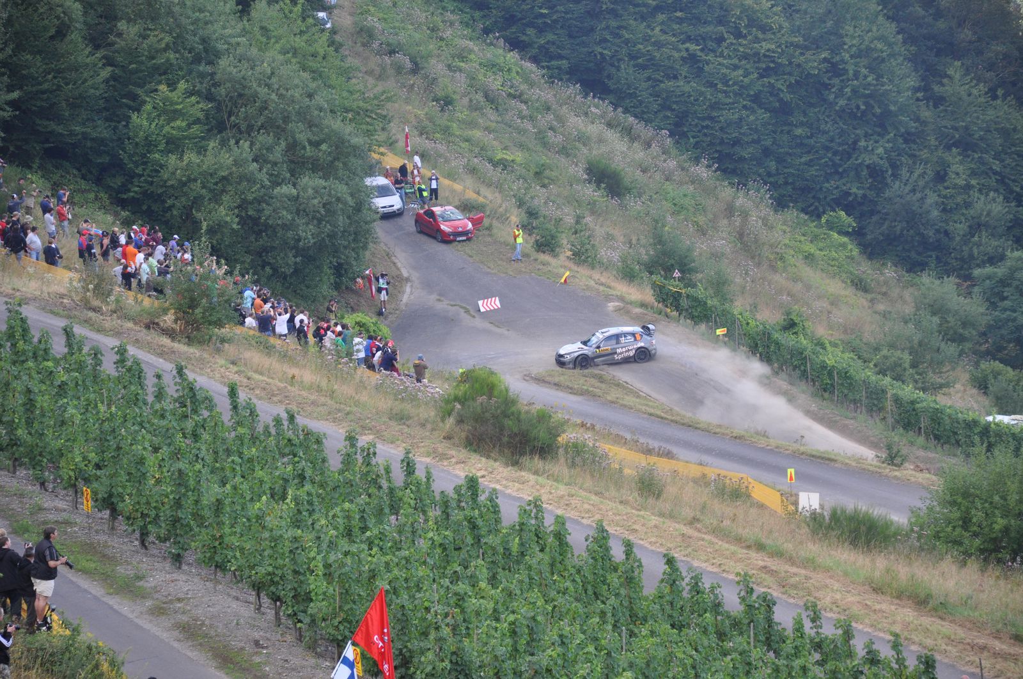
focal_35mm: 158
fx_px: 4469
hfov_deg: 13.1
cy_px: 340
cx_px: 512
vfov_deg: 8.7
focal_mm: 105
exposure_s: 1/250
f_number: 5.6
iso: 640
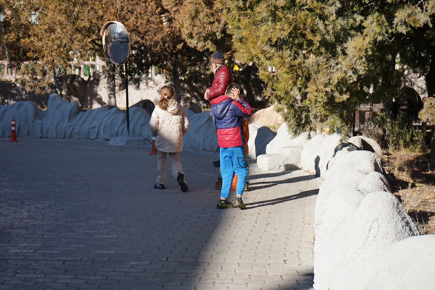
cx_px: 218
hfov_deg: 28.8
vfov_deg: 19.4
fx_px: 846
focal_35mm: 70
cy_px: 145
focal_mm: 70
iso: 100
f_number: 7.1
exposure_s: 1/250
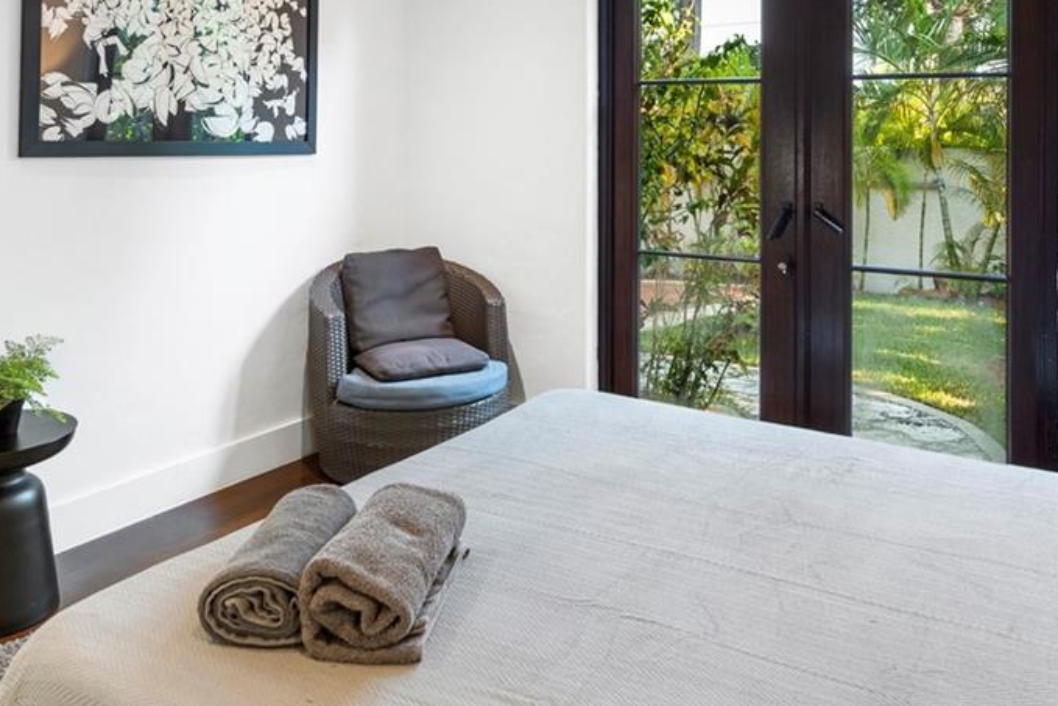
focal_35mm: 33
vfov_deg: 38.3
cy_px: 127
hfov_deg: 57.2
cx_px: 550
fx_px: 970
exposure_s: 1/6
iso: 320
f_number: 8
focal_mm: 14
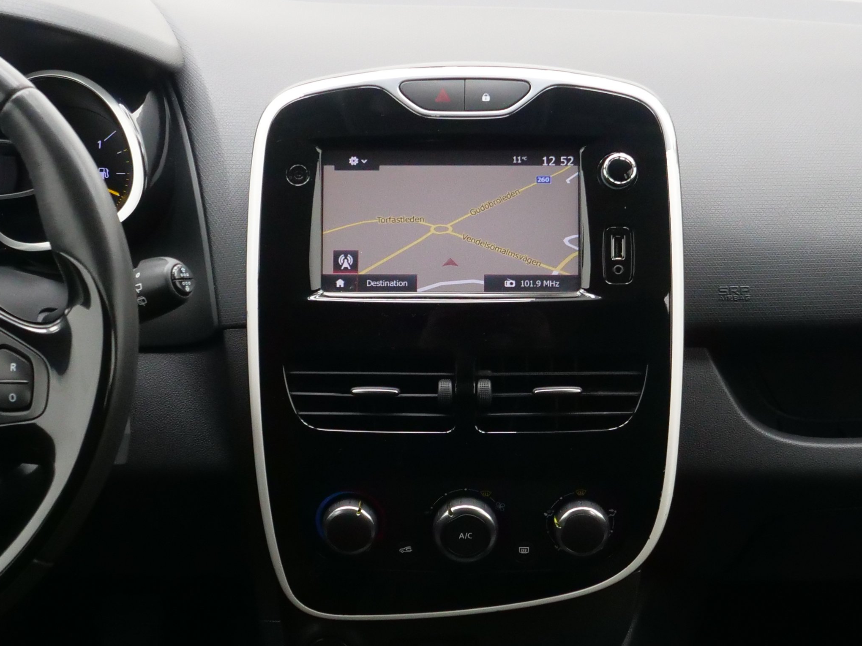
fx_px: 1519
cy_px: 346
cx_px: 457
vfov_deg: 24.0
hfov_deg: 31.7
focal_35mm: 61
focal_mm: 12
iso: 1600
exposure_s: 1/125
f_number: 4
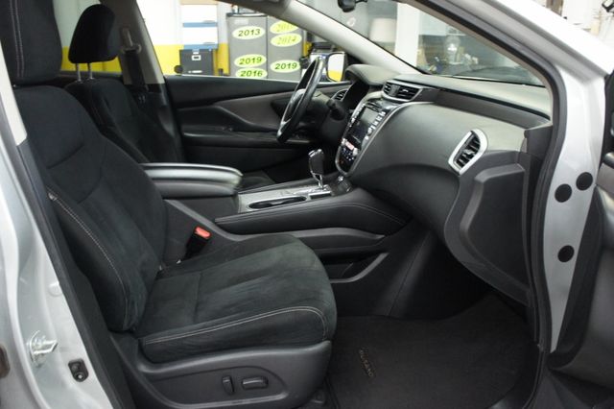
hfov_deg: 67.4
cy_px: 204
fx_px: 460
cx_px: 307
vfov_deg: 47.9
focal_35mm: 27
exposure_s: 1/40
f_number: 3.5
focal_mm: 18
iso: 1600
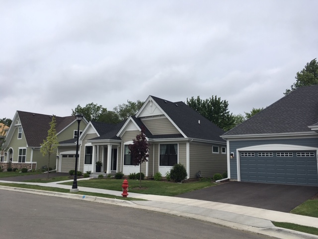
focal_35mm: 29
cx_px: 159
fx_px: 266
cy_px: 120
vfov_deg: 48.2
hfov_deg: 61.7
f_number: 2.2
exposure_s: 1/845
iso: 25
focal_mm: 4.15
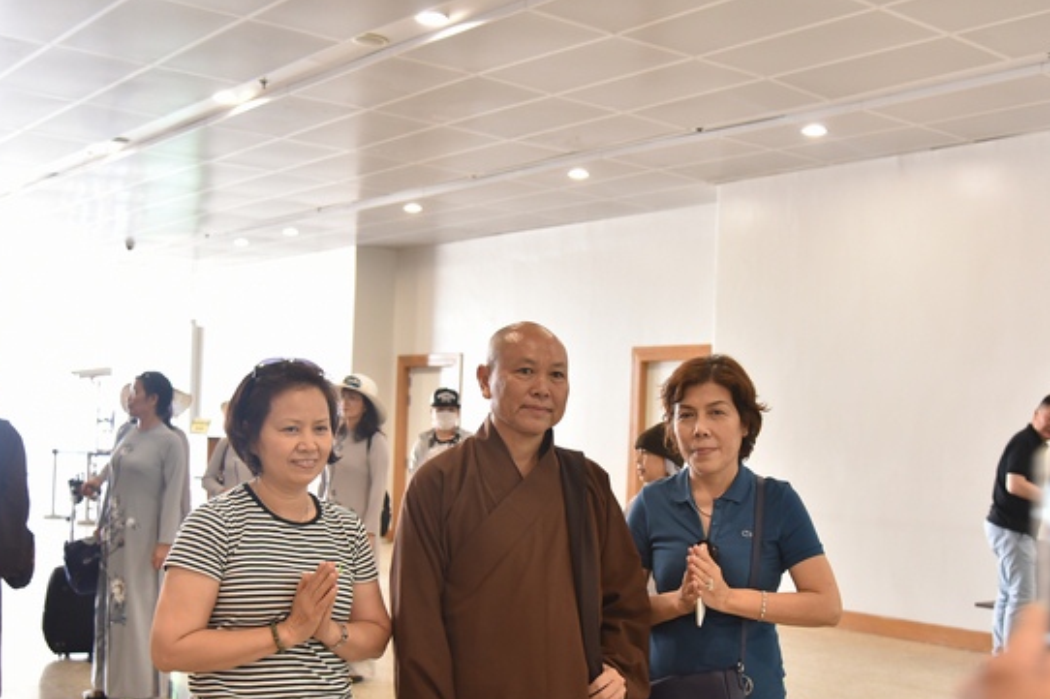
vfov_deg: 31.8
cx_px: 539
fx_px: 1225
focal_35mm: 42
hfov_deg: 46.4
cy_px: 396
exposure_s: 1/50
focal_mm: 35
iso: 800
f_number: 4
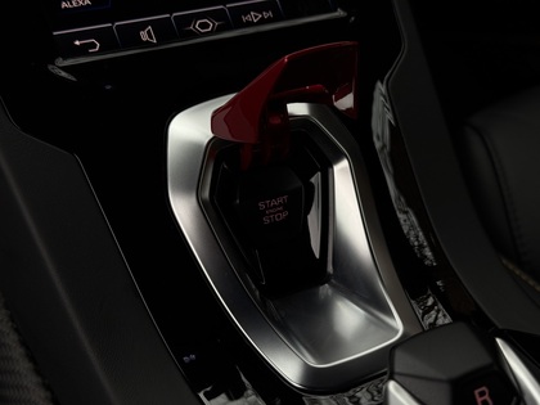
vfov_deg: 30.3
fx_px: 749
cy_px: 202
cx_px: 270
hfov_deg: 39.7
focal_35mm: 48
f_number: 1.78
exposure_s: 1/460
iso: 64
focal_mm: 6.76
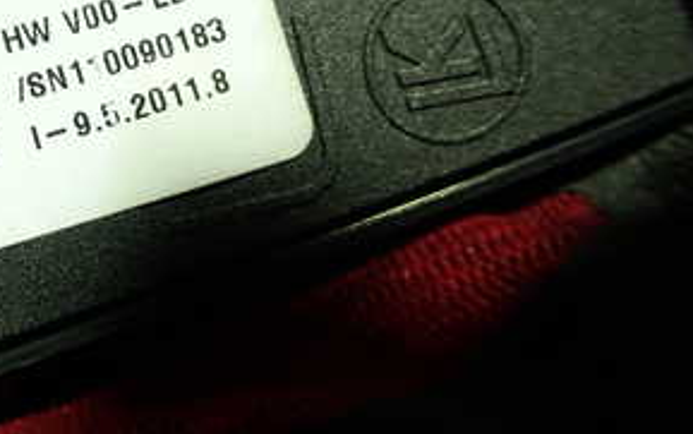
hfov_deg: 29.6
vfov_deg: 19.5
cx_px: 50
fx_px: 1247
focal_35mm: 66
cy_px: 74
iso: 200
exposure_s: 1/30
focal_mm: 5.4
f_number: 2.3
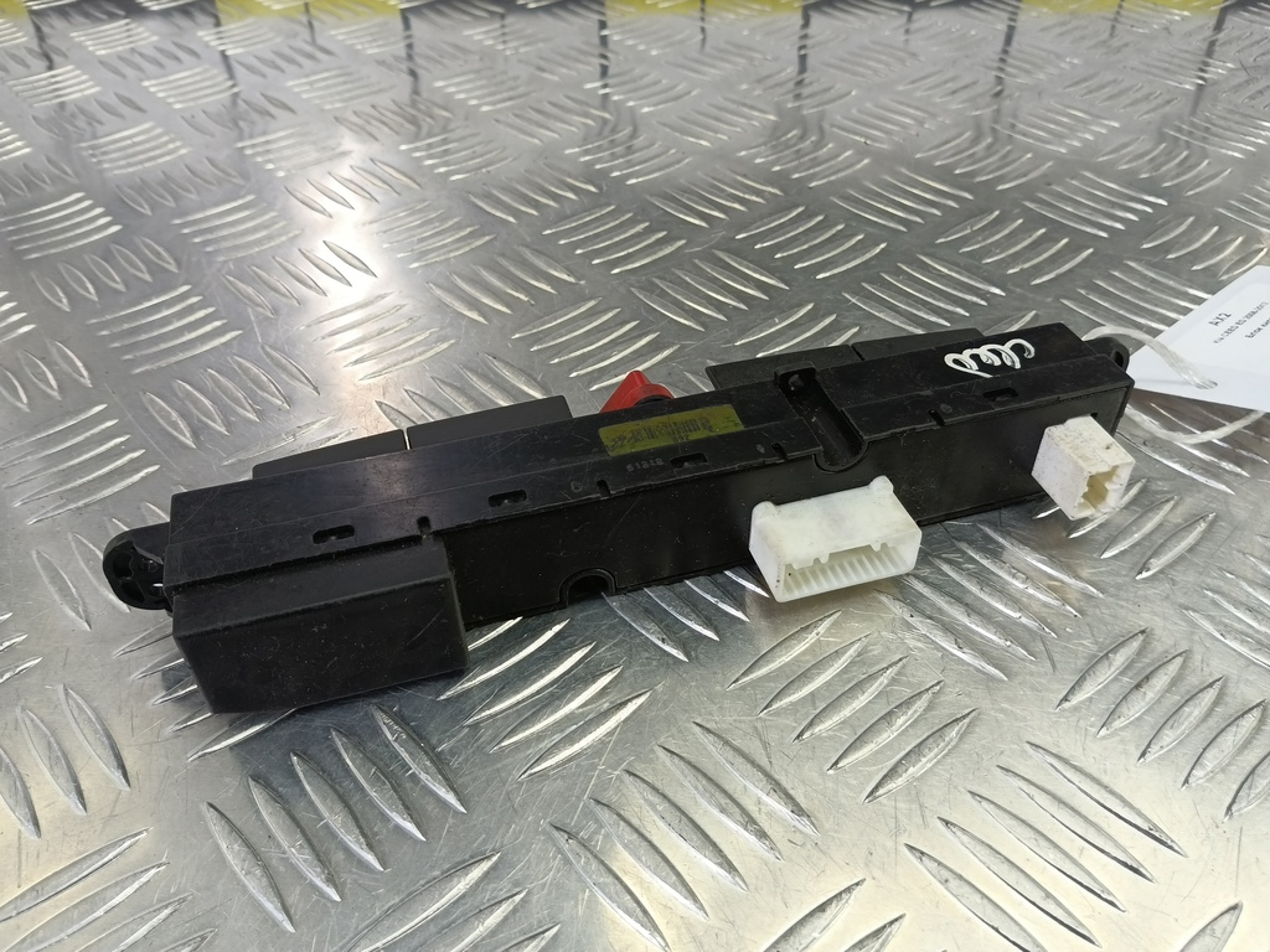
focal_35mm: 23
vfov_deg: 58.9
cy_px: 476
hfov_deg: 73.9
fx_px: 844
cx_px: 635
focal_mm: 4.11
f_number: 1.6
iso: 138
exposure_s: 1/50
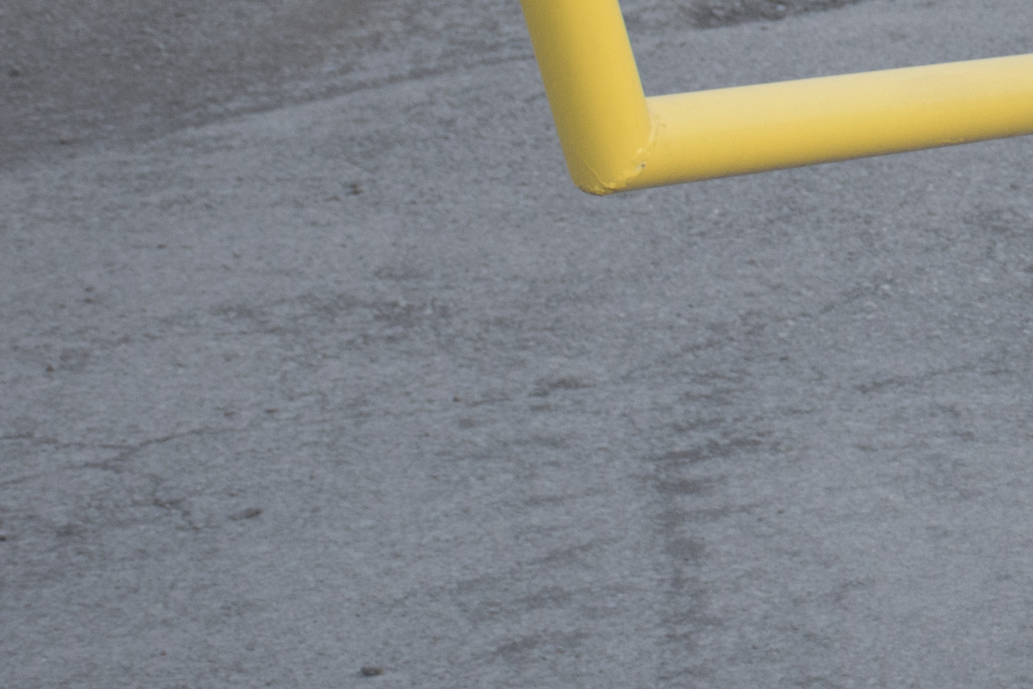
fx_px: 5273
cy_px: -197
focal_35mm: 184
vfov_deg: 7.4
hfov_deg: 10.8
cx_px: 1520
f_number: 4.2
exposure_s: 1/40
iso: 400
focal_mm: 35
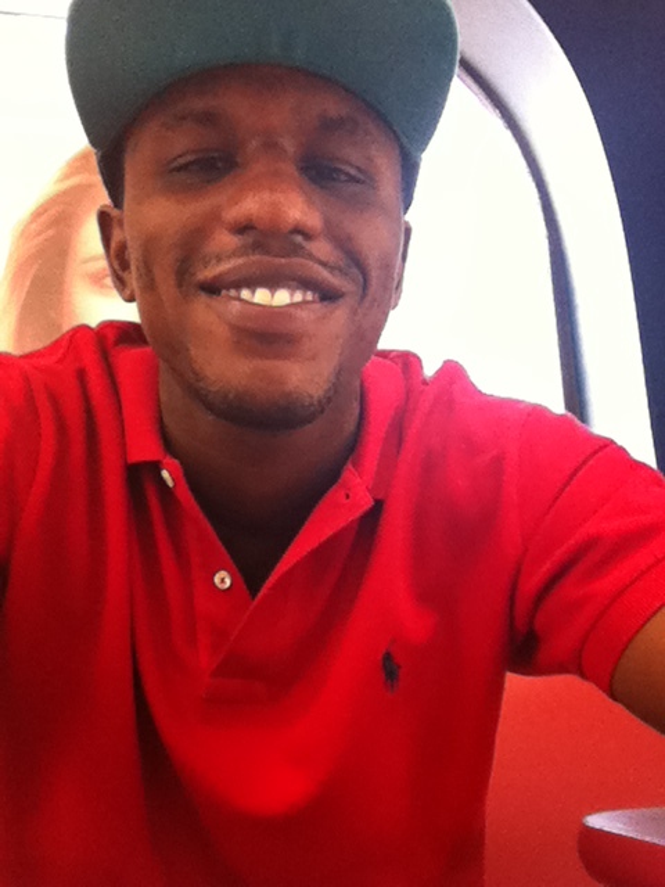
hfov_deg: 40.7
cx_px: 332
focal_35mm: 35
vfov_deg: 52.6
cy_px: 444
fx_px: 897
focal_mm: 3.85
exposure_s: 1/60
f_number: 2.4
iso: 200
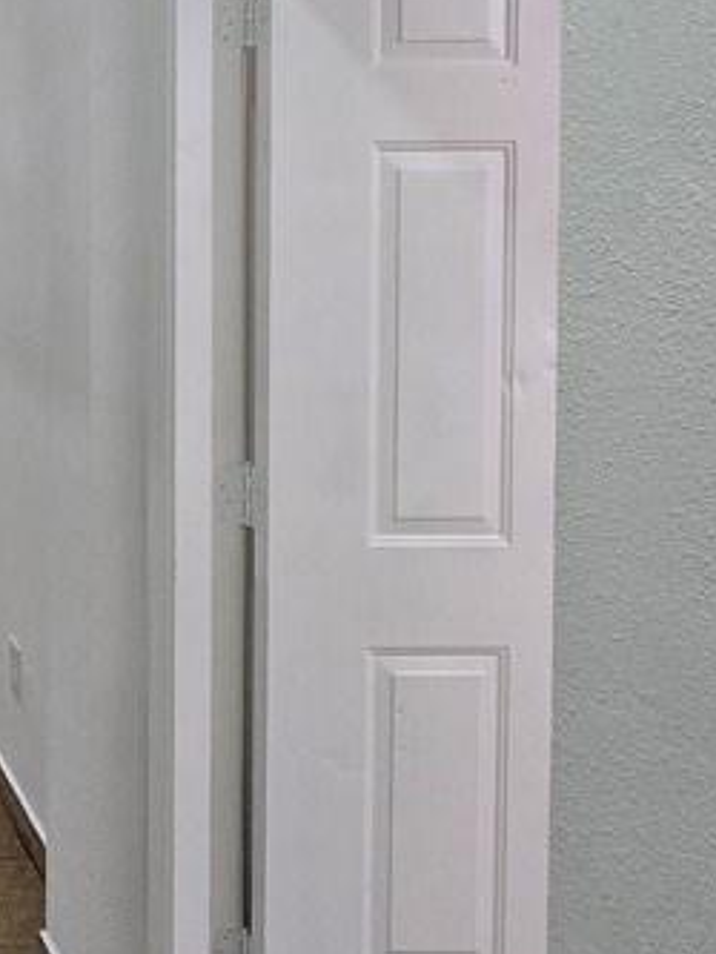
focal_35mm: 40
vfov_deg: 44.8
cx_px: -326
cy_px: 209
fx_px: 1102
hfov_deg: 26.9
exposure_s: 1/60
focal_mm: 2.2
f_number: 2.2
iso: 125
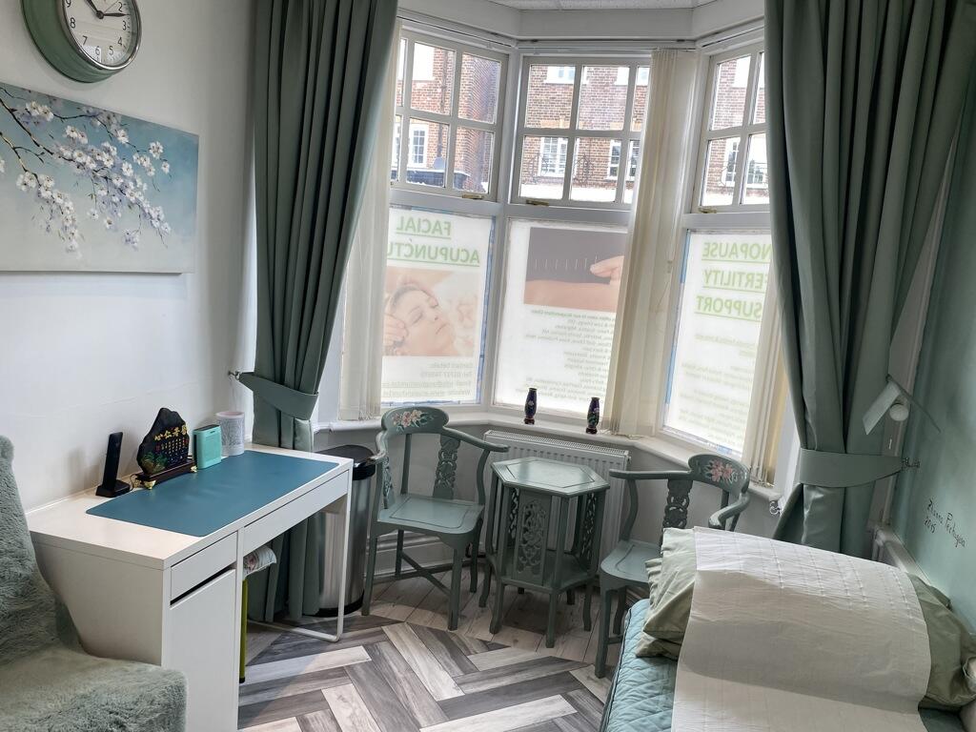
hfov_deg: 67.3
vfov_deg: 53.1
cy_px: 366
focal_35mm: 26
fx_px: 733
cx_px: 488
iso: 40
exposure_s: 1/100
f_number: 1.8
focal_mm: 4.25
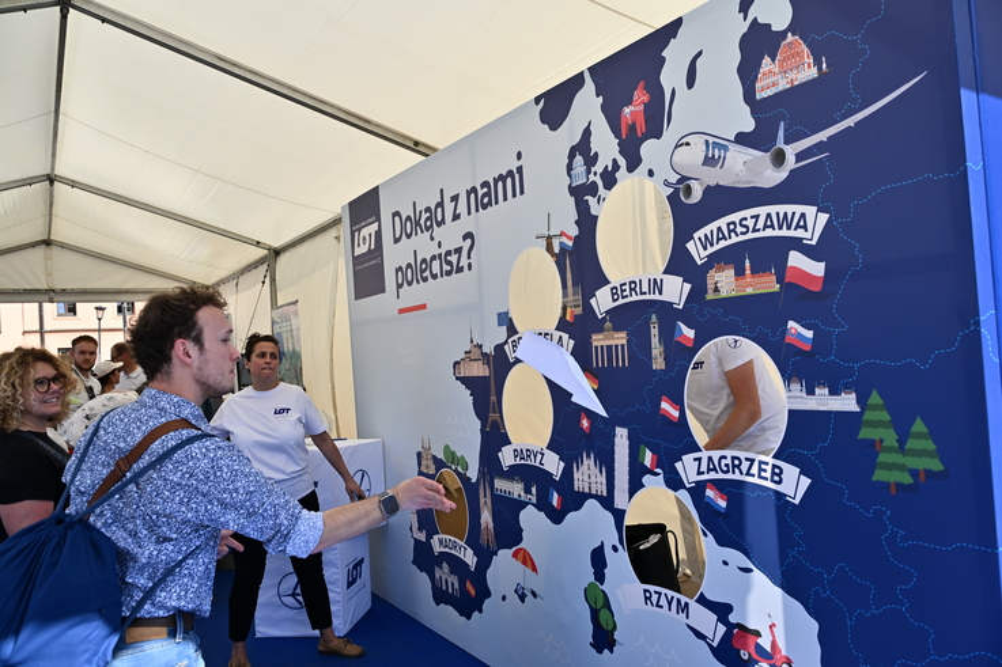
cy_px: 334
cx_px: 501
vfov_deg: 46.4
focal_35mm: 28
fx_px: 779
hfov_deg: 65.5
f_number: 5
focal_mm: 28
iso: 640
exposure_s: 1/2500
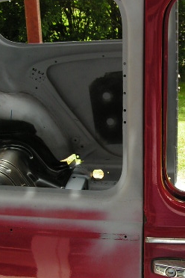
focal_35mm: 68
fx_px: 524
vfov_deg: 29.5
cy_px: 177
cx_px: 145
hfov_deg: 19.8
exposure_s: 1/80
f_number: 4.5
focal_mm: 6.3
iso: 50
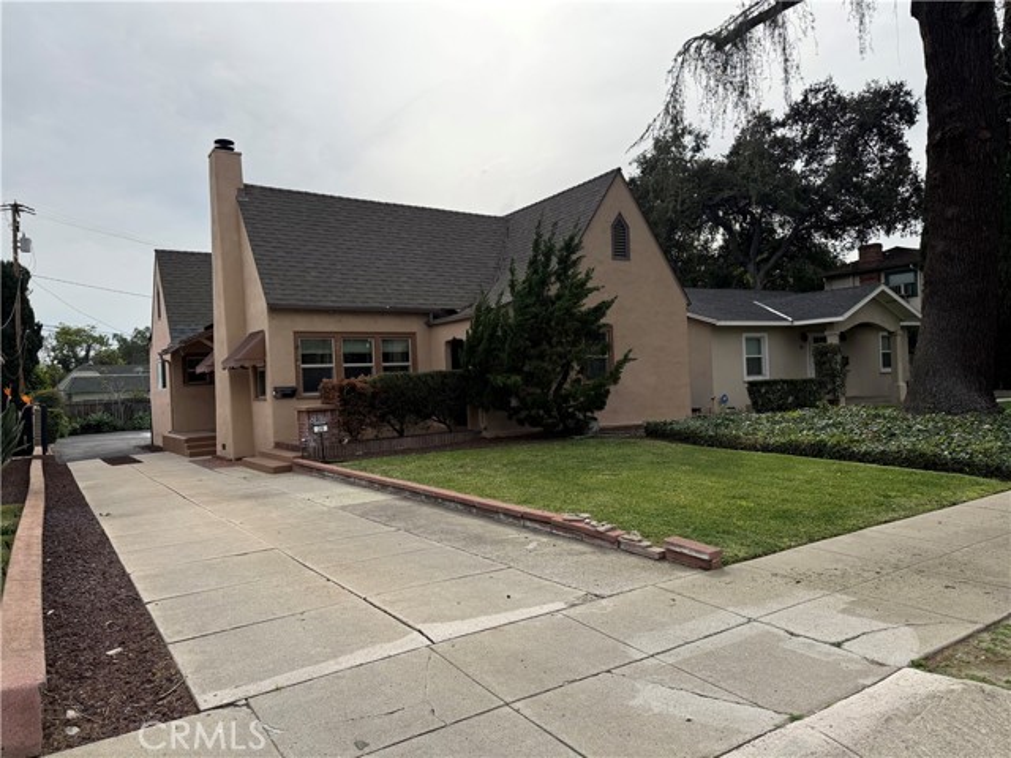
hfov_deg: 71.6
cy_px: 379
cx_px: 506
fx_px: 701
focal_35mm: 24
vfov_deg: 56.8
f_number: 1.78
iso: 100
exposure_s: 1/6711
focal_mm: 6.76
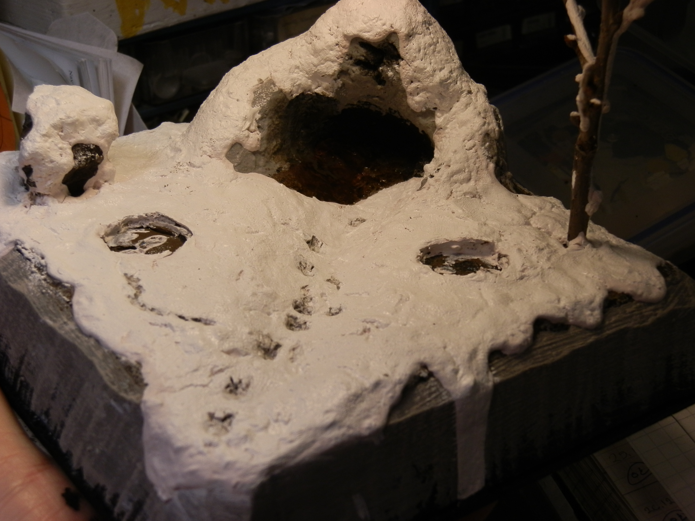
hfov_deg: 36.2
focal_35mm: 53
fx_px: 1064
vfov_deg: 27.5
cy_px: 260
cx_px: 348
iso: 80
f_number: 3.6
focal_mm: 9.58
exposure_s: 1/80
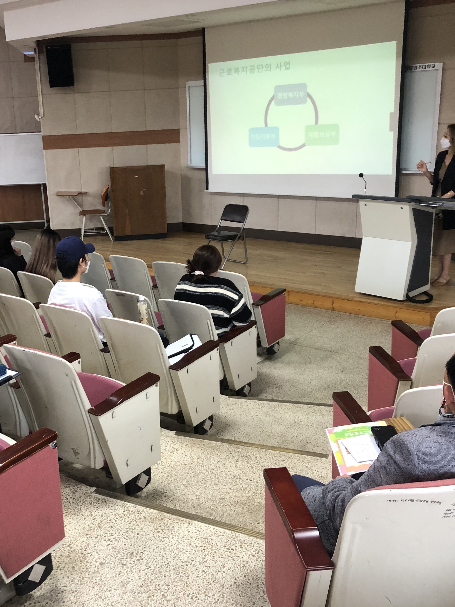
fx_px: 666
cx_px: 146
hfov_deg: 37.2
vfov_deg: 49.0
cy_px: 305
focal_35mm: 38
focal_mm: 4
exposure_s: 1/15
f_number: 1.8
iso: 50
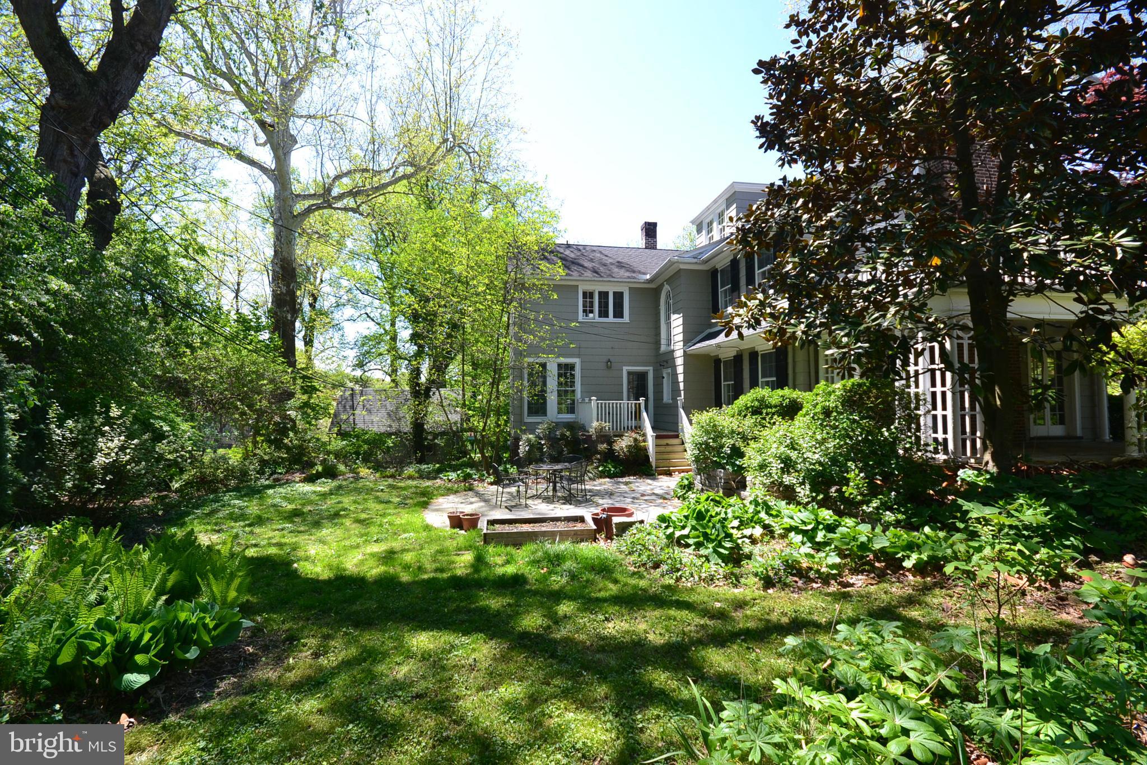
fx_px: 478
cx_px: 574
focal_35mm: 15
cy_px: 382
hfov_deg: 100.4
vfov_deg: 77.3
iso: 400
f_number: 10
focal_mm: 10
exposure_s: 1/200
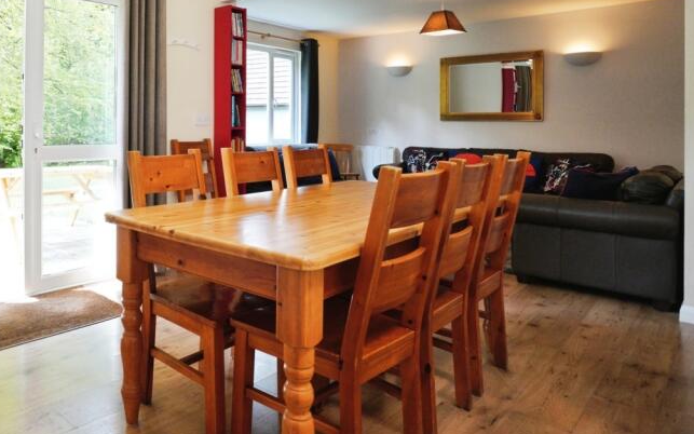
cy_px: 119
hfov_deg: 65.5
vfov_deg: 46.2
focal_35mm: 26
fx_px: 492
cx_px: 163
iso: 2000
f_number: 9
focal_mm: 16
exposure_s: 1/50
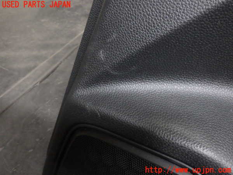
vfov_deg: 49.7
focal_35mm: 28
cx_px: 116
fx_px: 188
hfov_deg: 63.4
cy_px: 88
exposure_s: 1/20
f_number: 3.5
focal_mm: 5
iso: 1600
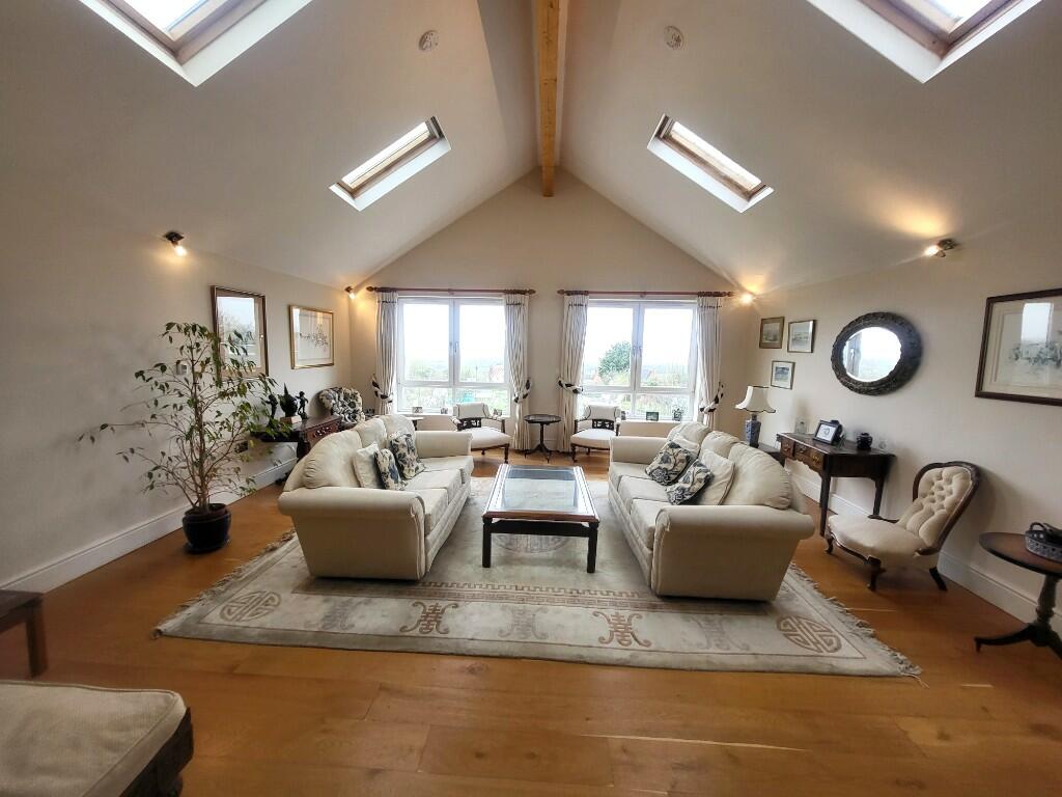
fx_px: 399
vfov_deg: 89.9
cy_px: 398
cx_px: 531
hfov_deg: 106.2
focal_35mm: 13
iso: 100
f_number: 2.2
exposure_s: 1/50
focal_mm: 1.74
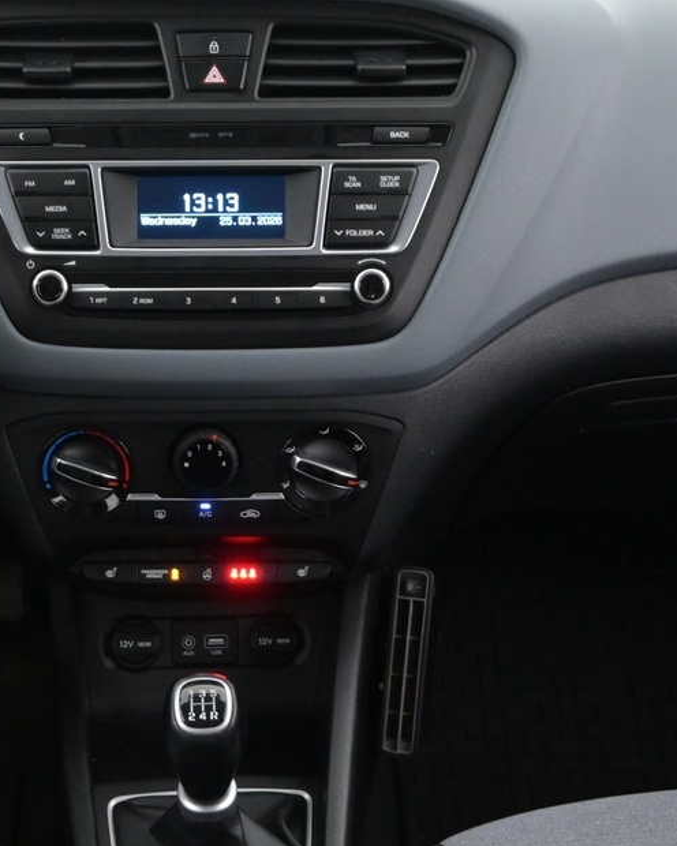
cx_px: 220
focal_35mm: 77
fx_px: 1934
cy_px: 583
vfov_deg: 24.5
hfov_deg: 19.8
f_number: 4
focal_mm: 21
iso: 2500
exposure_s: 1/30
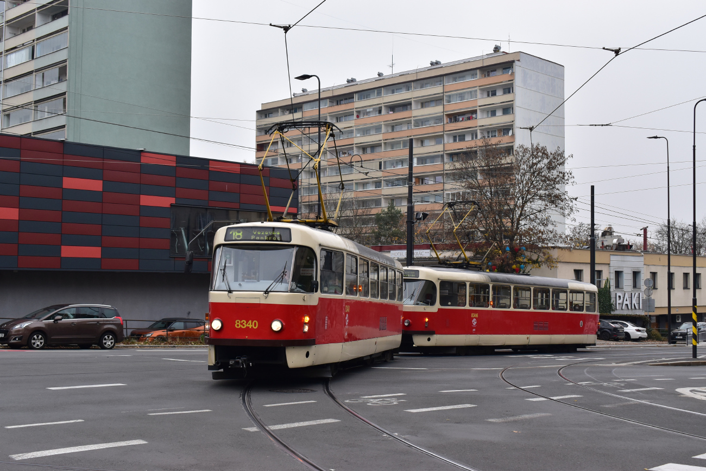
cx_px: 353
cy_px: 236
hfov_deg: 42.3
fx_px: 912
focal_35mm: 46
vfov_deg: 29.0
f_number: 8
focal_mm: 31
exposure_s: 1/250
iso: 500
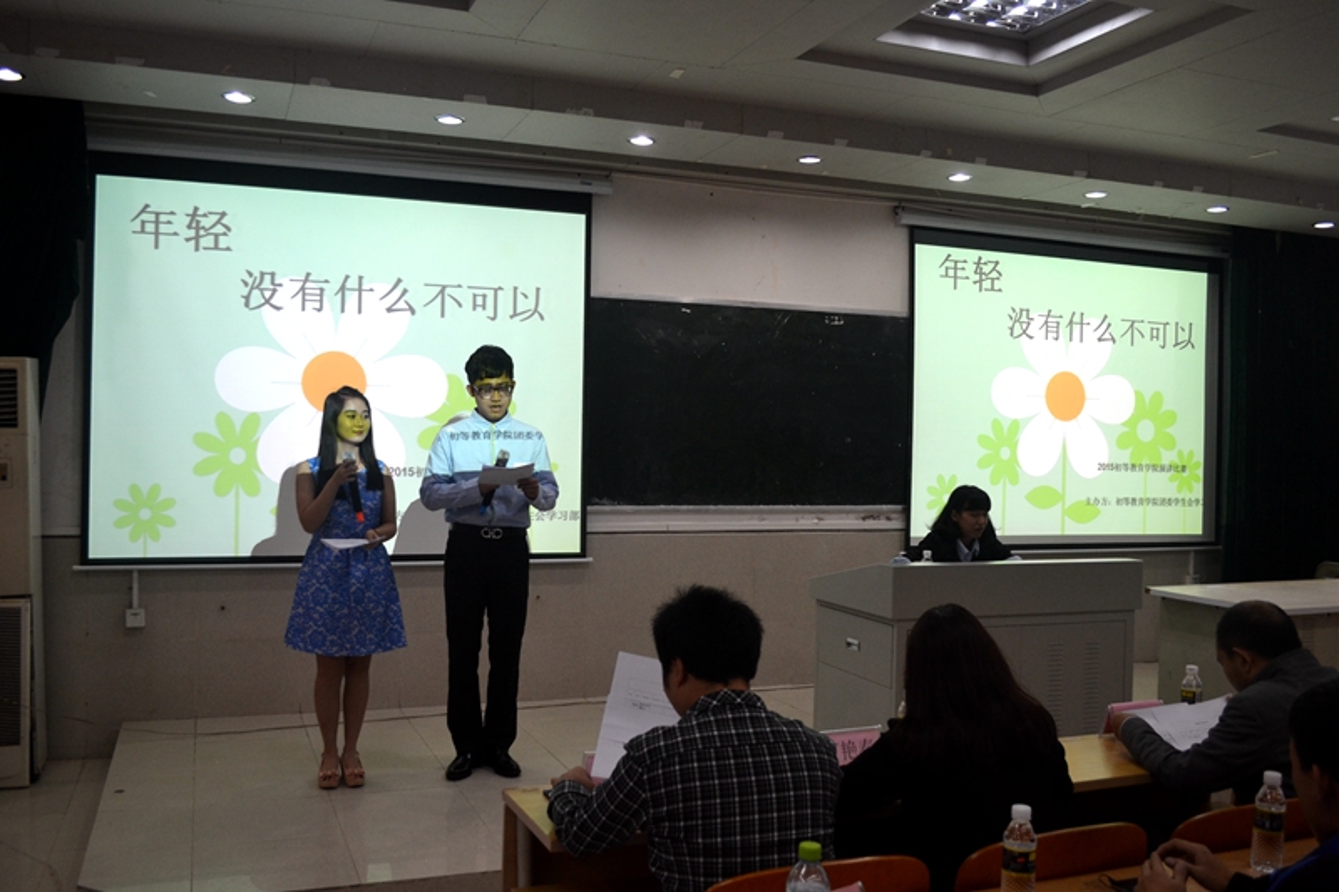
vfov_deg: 40.0
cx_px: 670
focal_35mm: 33
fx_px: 1227
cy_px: 446
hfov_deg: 57.2
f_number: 3.8
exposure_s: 1/60
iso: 400
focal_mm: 22
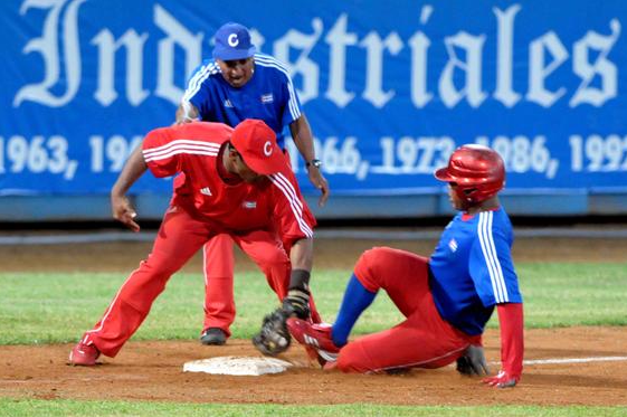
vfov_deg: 2.9
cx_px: 314
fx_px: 8370
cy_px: 204
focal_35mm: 481
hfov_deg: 4.3
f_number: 3.5
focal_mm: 300
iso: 2500
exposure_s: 1/320
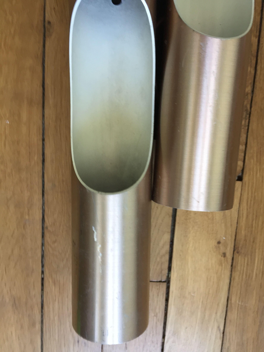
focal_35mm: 29
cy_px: 176
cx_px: 132
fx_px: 295
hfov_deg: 48.2
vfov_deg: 61.7
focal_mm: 4.15
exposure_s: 1/33
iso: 80
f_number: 2.2
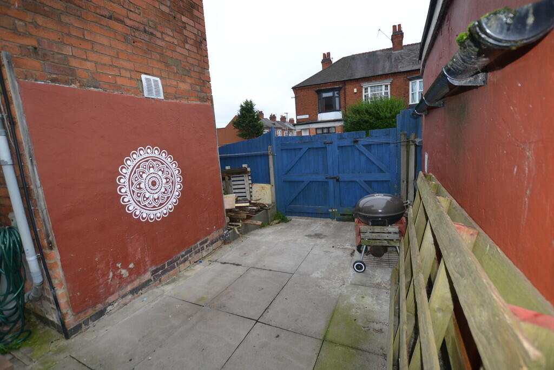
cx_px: 277
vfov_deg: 77.3
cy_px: 185
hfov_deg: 100.4
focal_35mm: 15
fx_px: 231
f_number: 4
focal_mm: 10
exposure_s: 1/125
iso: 100
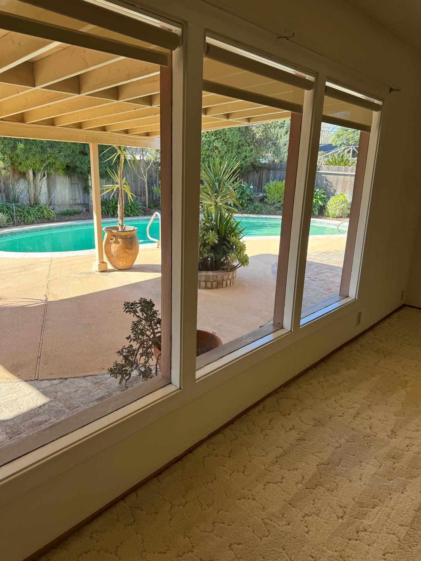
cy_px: 280
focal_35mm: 24
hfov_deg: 56.8
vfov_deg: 71.6
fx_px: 389
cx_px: 210
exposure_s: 1/259
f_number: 1.78
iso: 64
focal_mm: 6.76
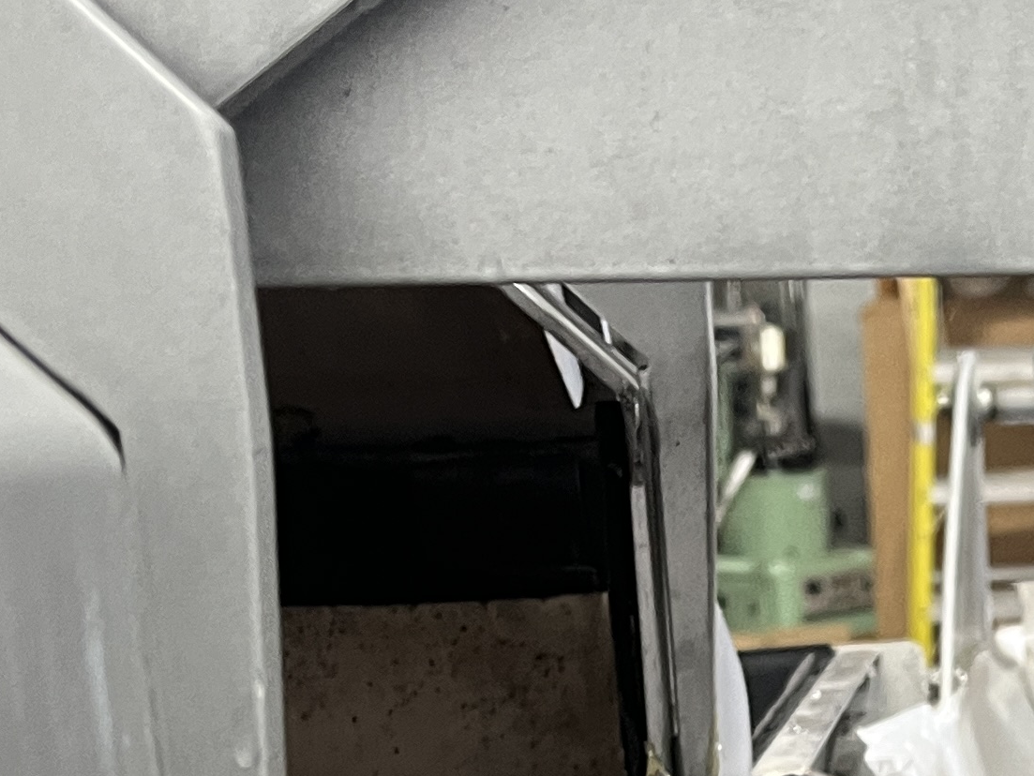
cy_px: 1049
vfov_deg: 14.8
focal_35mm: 95
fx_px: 2839
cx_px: 1232
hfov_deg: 19.5
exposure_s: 1/60
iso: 160
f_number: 1.6
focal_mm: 5.1
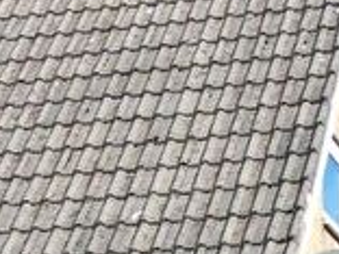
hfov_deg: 9.1
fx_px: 2115
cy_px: 361
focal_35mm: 216
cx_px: 28
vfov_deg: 6.8
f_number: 3.8
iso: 80
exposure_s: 1/400
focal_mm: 8.6
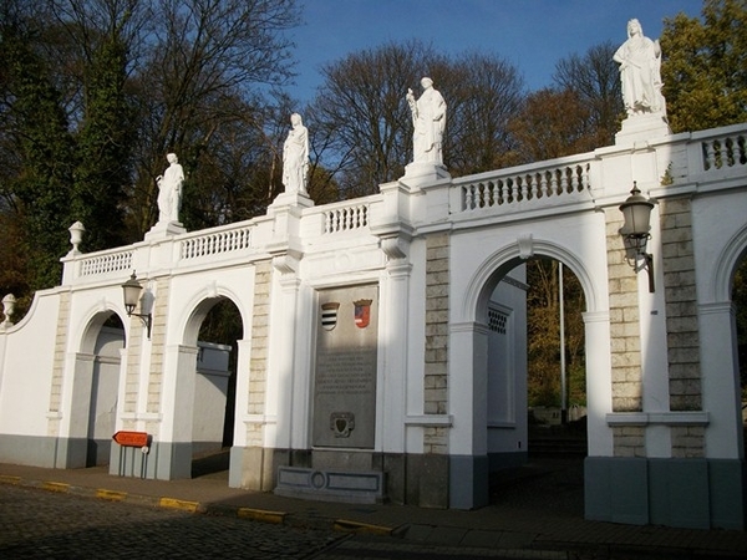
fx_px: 691
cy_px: 280
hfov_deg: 56.8
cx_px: 374
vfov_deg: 44.2
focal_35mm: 32
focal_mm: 5.7
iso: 80
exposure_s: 1/320
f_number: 8.8
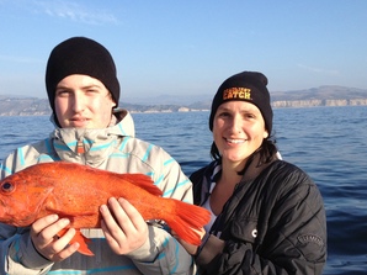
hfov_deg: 40.5
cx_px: 179
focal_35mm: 47
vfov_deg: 30.6
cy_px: 183
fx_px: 498
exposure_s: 1/1314
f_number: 2.4
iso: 64
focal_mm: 4.28
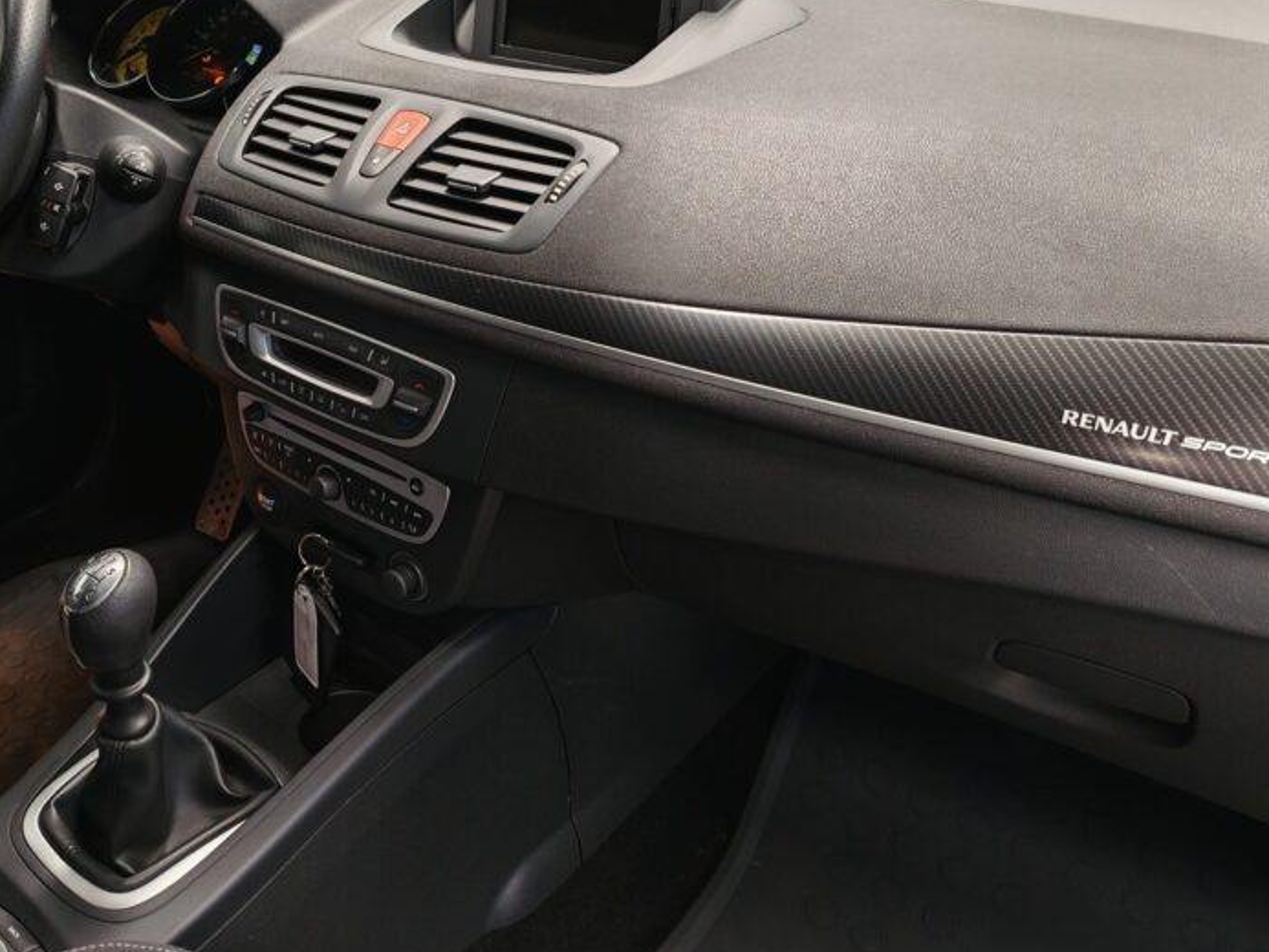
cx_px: 407
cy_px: 271
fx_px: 1247
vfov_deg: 40.9
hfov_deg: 52.7
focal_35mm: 34
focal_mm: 5.4
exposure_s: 1/50
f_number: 1.6
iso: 200
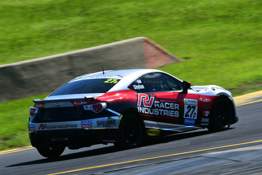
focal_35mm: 442
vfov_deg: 3.1
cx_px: 149
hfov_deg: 4.7
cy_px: 72
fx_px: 3217
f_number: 11
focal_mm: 240
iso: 160
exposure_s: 1/250
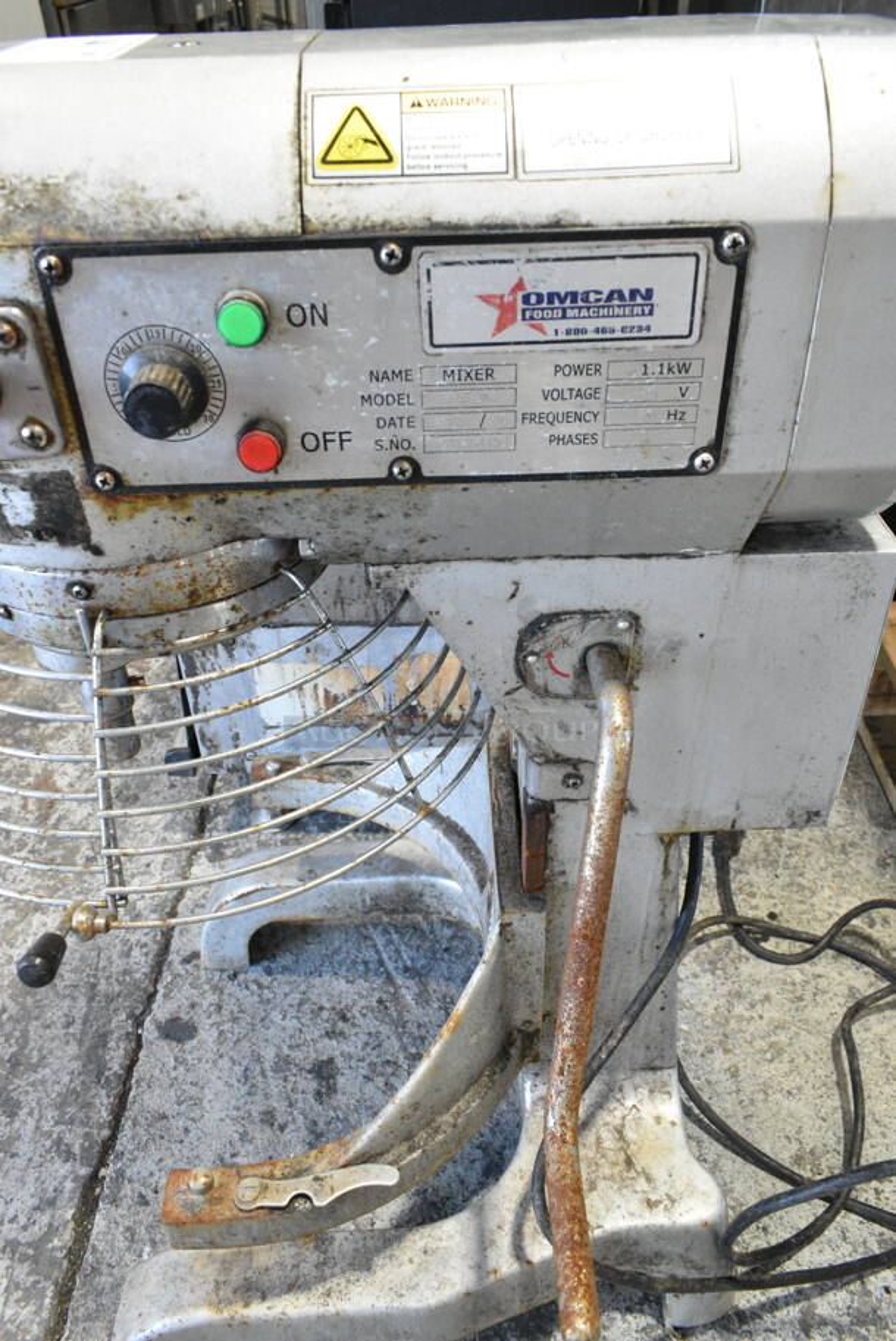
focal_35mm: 27
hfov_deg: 48.0
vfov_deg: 67.3
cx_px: 448
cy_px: 670
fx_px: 1006
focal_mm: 18
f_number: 9
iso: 6400
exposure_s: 1/320
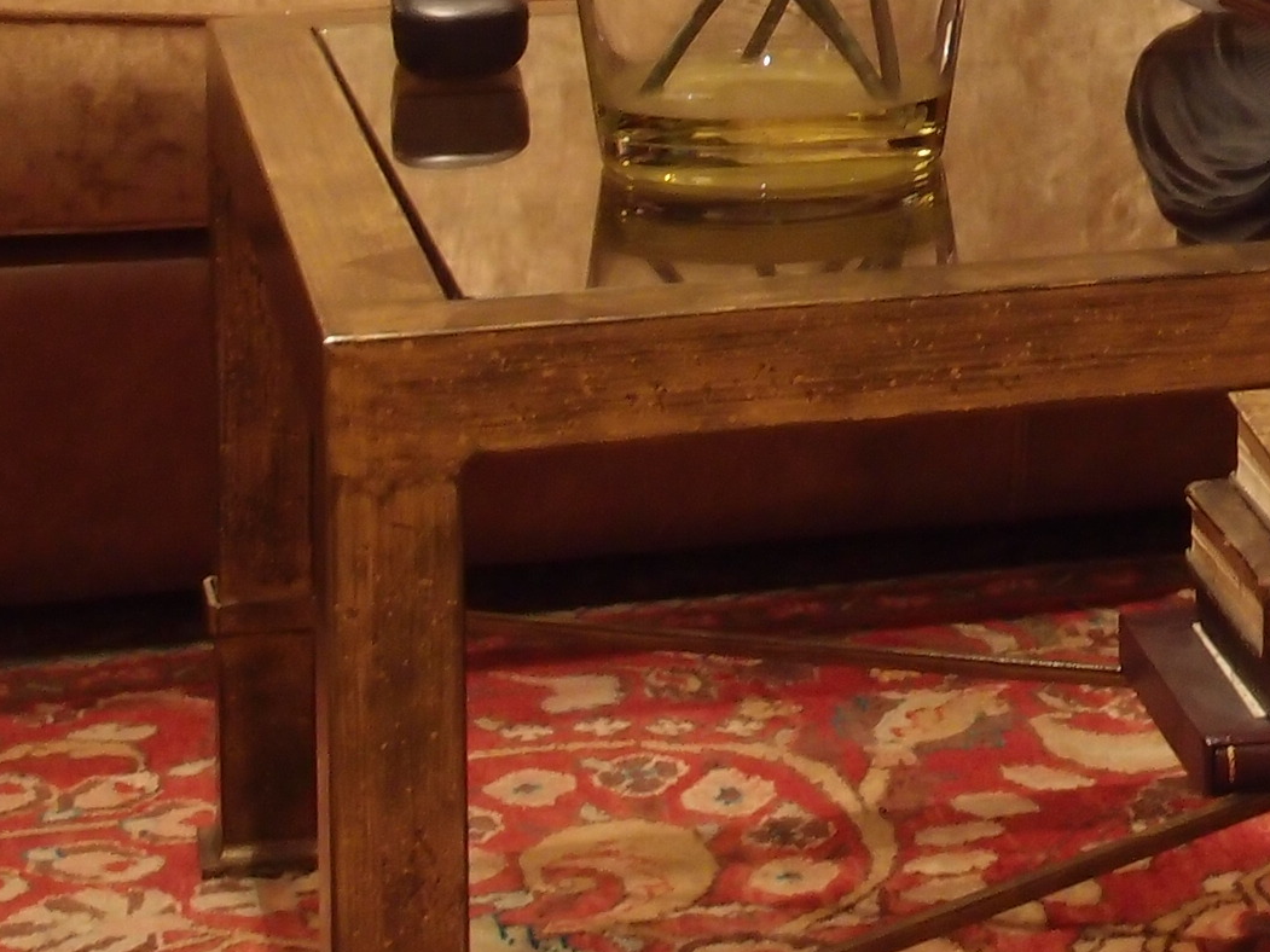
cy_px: -541
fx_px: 4329
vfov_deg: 11.9
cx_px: 1863
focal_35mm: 118
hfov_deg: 15.5
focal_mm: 7.41
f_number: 1.9
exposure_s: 1/15
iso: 200
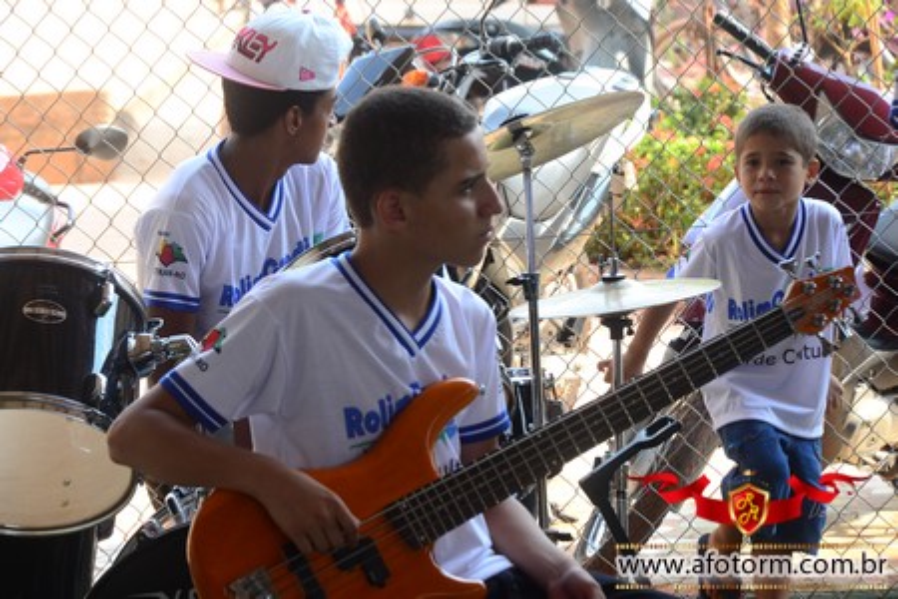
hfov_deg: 13.0
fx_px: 3928
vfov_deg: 8.7
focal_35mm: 158
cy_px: 300
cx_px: 449
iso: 400
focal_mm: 105
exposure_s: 1/160
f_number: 8
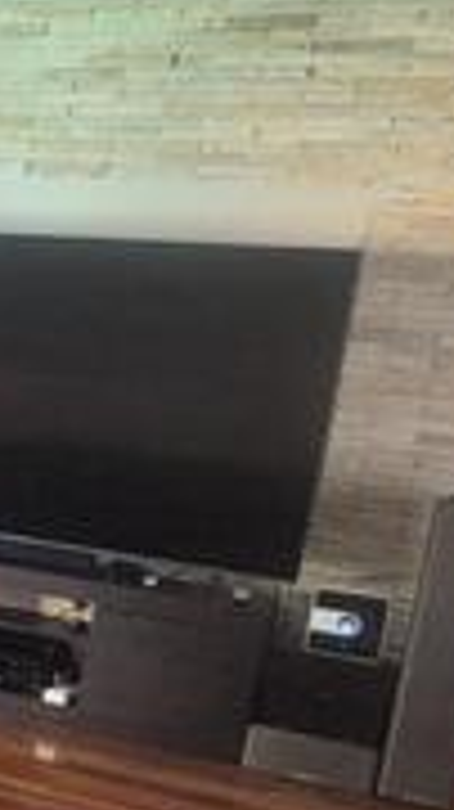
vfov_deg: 32.7
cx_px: -485
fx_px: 1351
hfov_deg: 15.1
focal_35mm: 63
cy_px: 603
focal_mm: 1.74
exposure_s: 1/50
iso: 1000
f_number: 2.2
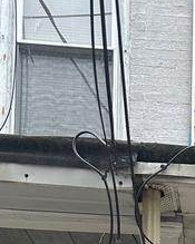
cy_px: 508
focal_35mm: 125
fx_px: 902
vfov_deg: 13.1
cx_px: 389
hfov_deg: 11.2
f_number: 1.5
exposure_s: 1/887
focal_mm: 5.7
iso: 50
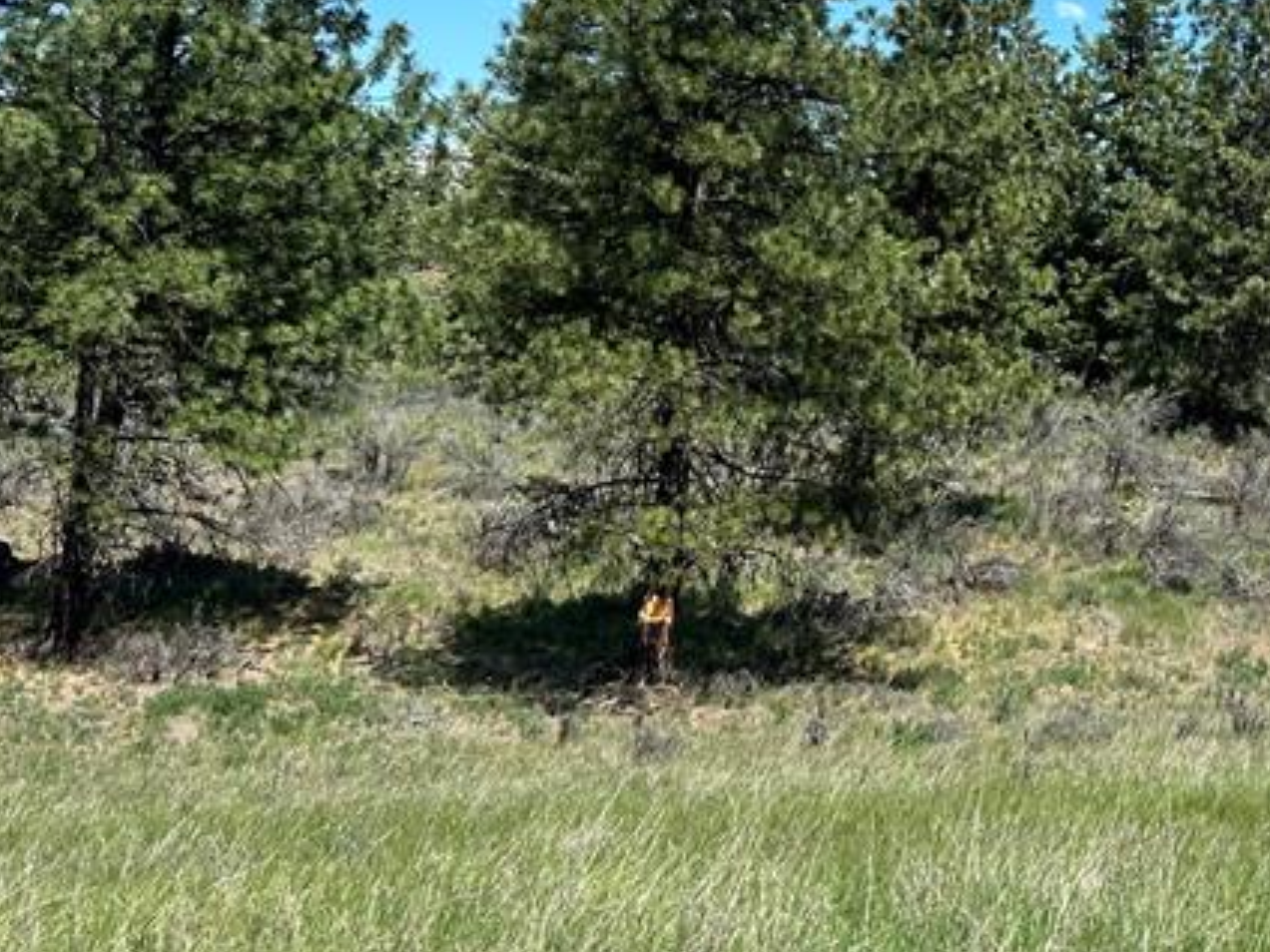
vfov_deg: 24.8
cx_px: 1222
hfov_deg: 31.2
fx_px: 2128
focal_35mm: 58
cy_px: 168
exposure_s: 1/3356
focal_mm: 6.86
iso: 80
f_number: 1.78
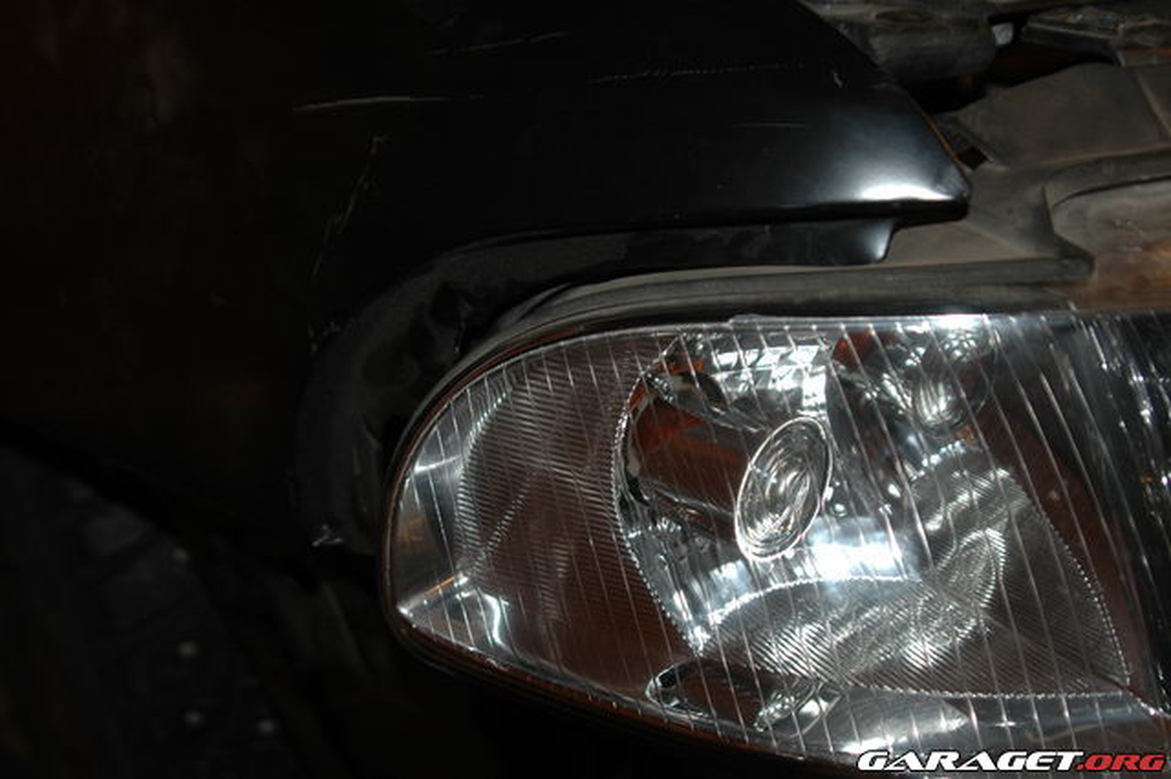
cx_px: 586
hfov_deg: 46.4
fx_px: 1365
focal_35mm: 42
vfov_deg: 31.9
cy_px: 390
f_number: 3.5
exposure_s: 1/60
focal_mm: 28
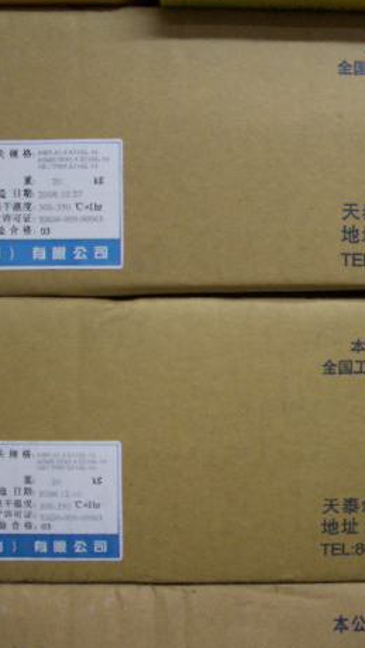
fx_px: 911
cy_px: 328
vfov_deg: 39.2
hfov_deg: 22.6
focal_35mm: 53
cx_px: 202
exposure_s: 1/15
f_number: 2.6
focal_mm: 5.8
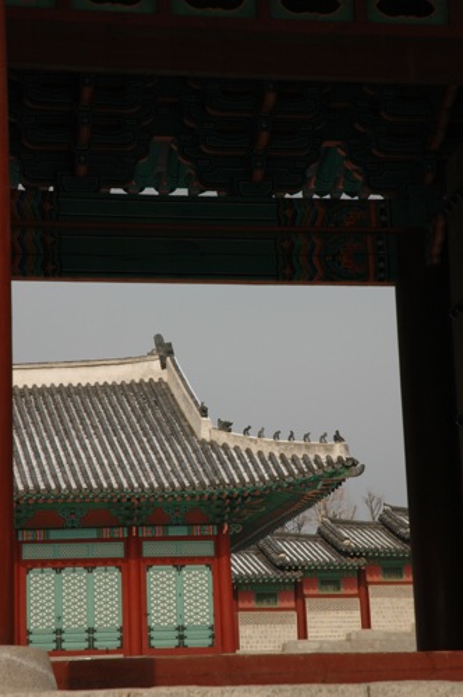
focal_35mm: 93
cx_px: 232
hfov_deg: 14.7
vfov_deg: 21.9
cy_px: 348
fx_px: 1799
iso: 200
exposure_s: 1/640
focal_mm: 62
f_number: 9
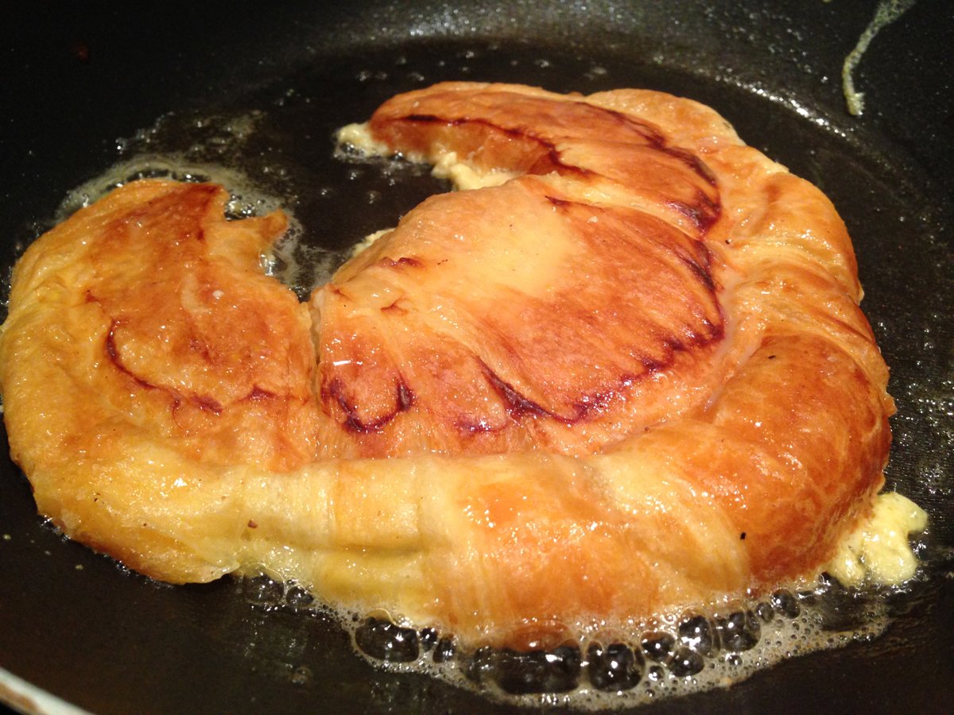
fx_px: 909
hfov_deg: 55.4
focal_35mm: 33
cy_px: 358
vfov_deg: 42.9
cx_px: 477
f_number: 2.4
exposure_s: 1/20
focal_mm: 4.12
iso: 200
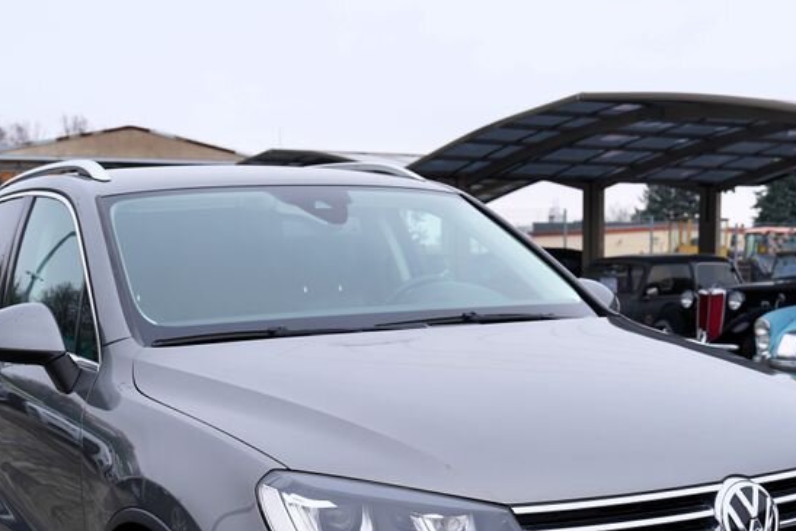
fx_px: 1283
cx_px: 421
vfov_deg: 22.8
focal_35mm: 58
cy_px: 484
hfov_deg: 34.5
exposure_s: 1/100
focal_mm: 31
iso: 100
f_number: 4.5
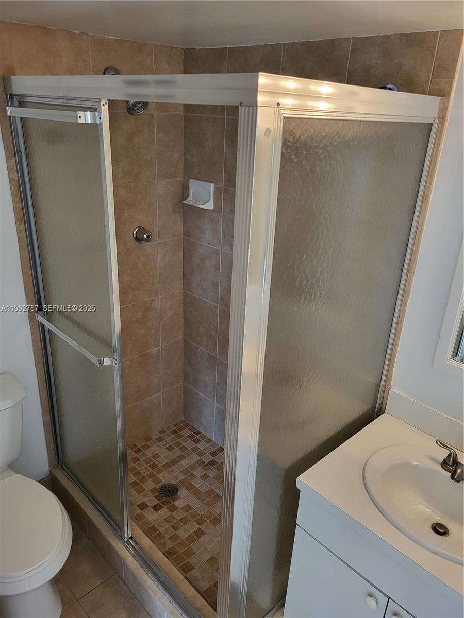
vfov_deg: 67.3
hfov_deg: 53.1
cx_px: 232
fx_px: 465
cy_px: 309
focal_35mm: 26
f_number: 1.8
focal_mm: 5.4
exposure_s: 1/60
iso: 200
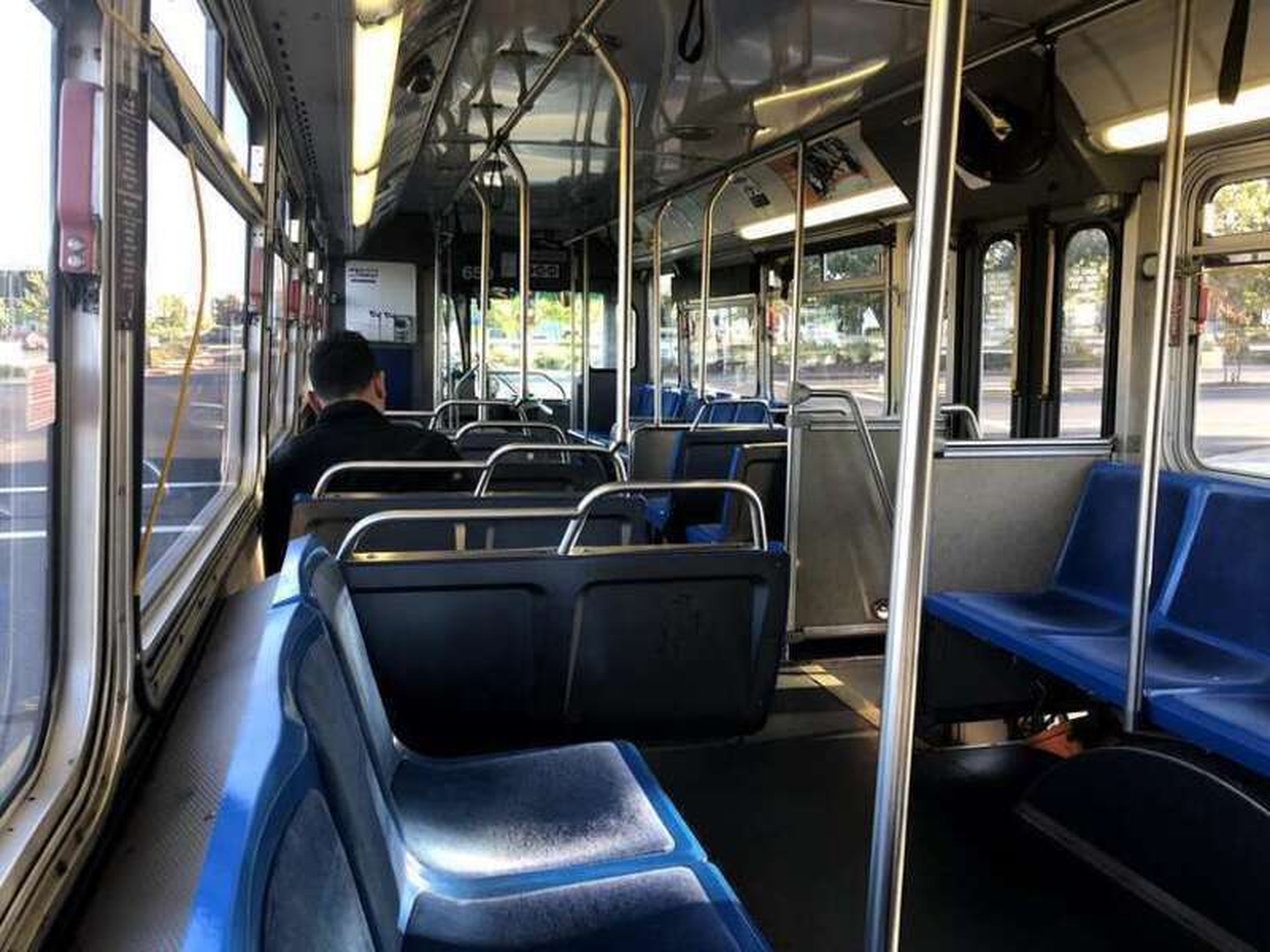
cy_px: 476
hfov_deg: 63.4
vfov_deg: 49.7
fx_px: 1027
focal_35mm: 28
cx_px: 635
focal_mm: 3.99
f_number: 1.8
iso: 25
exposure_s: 1/30
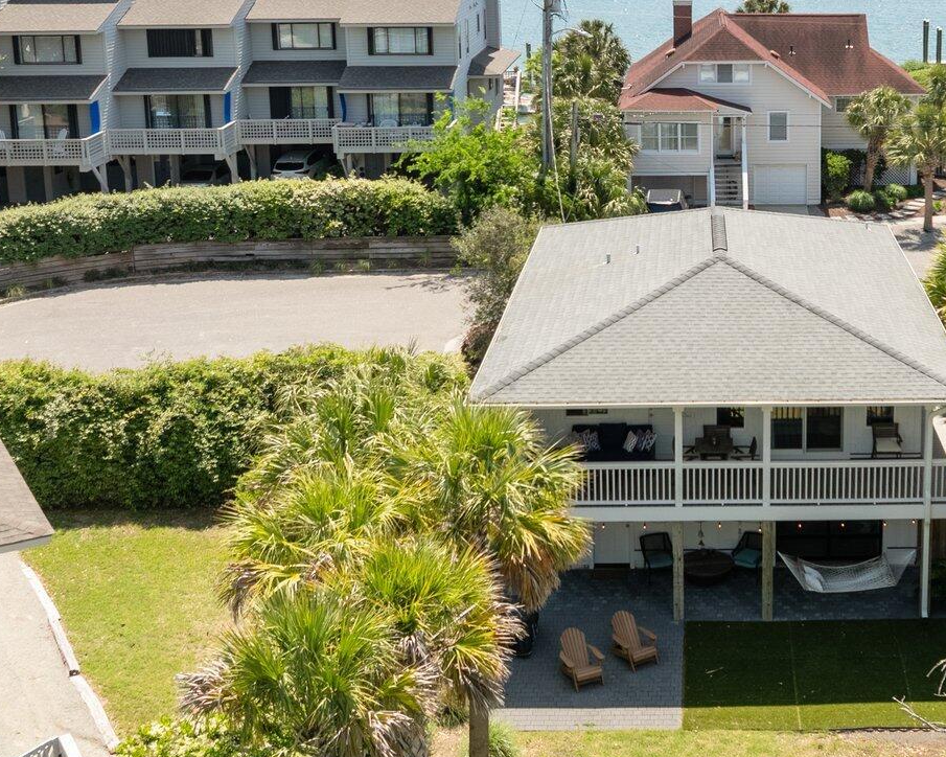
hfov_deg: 34.5
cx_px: 721
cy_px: 198
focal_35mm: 53
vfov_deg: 28.2
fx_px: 1484
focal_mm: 12.29
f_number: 2.8
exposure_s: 1/3200
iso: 190
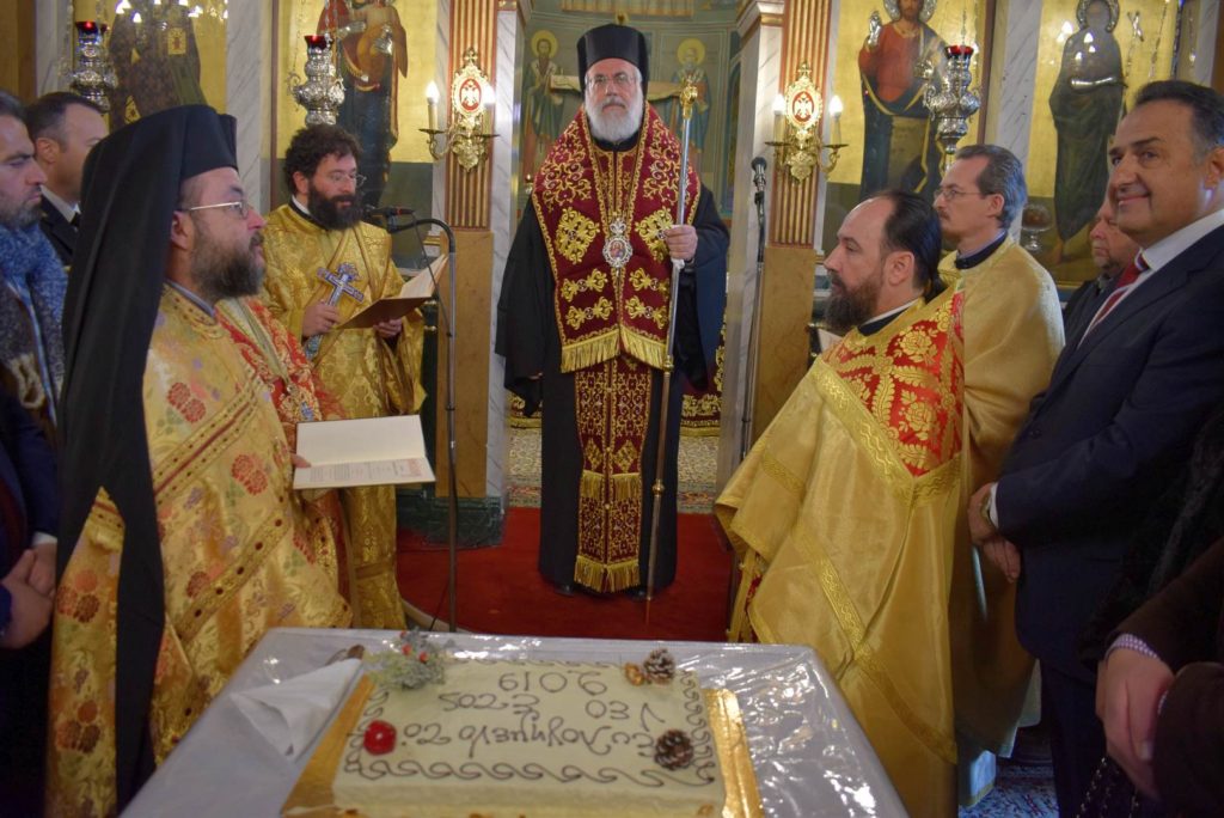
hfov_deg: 67.4
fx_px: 918
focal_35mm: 27
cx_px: 612
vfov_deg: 48.0
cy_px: 409
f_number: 4
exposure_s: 1/60
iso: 720
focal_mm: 18
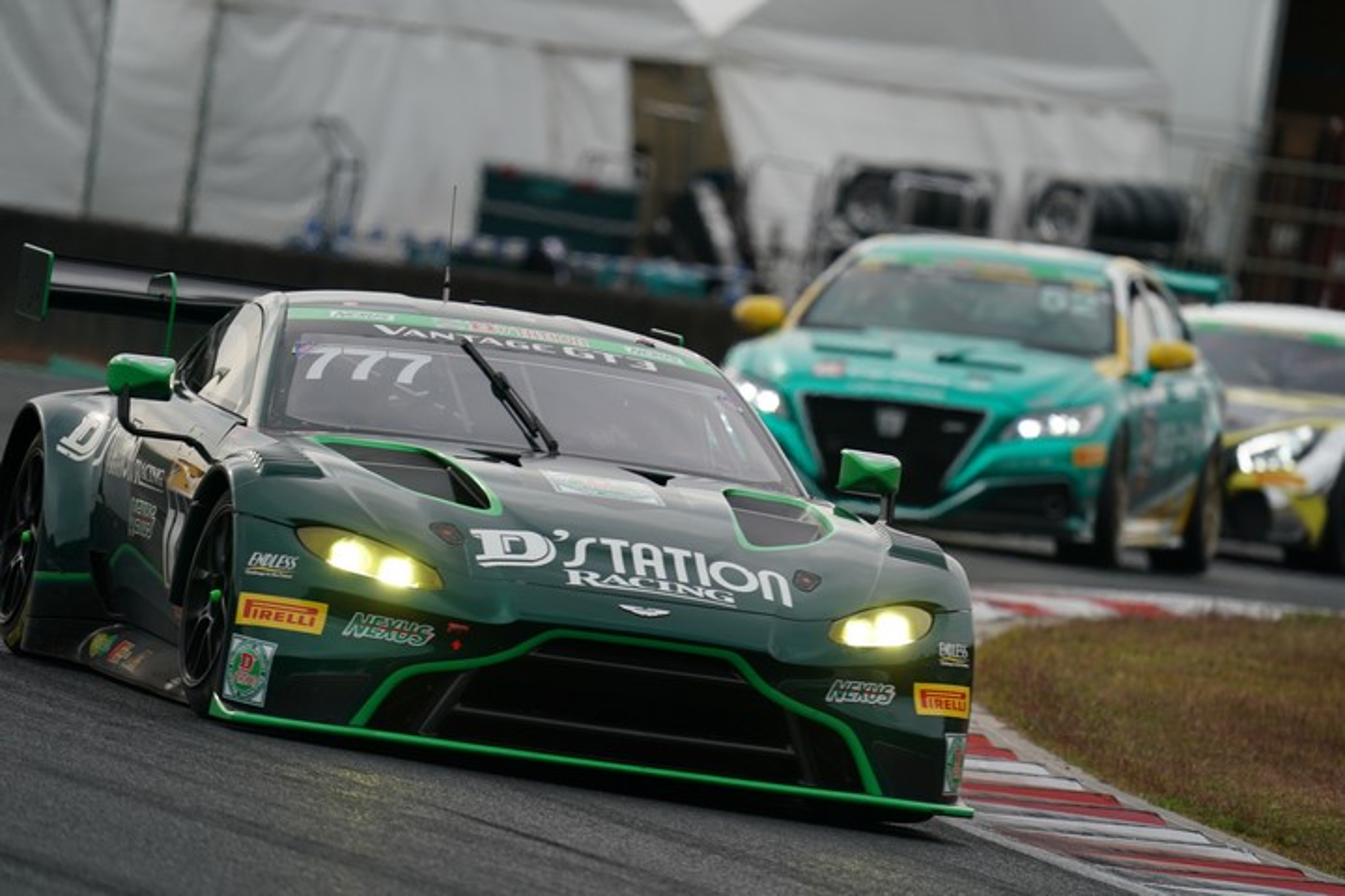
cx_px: 672
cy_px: 448
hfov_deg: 3.6
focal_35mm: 571
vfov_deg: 2.4
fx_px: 21332
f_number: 6.3
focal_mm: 571
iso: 250
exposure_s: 1/640
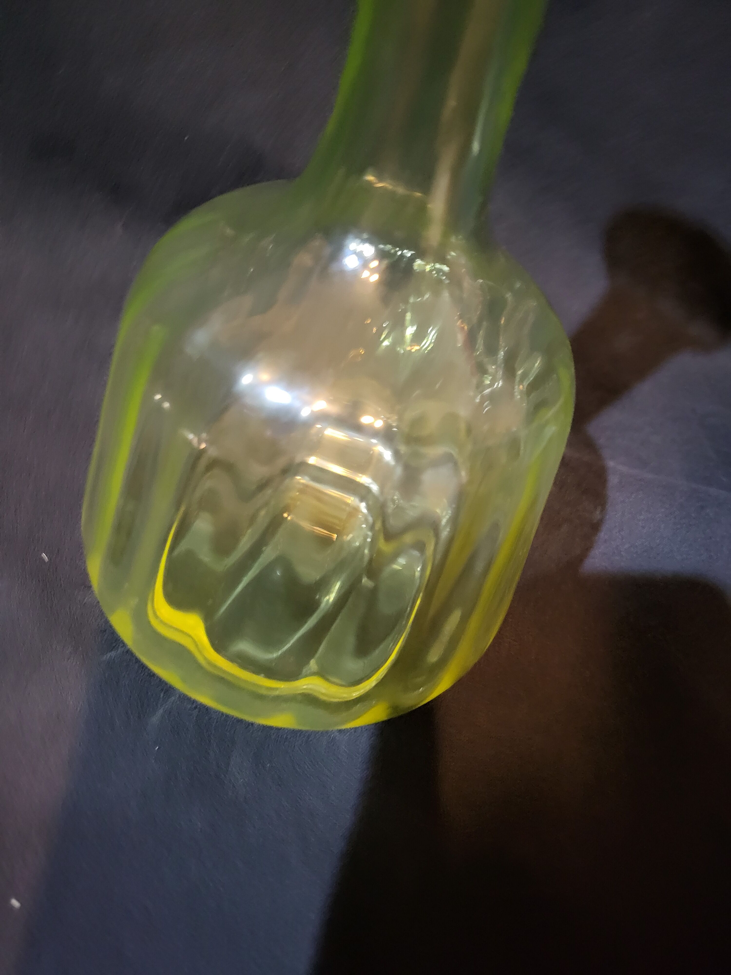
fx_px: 732
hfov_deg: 53.1
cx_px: 366
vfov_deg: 67.3
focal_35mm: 26
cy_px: 488
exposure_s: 1/25
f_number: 1.8
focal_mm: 5.4
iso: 800
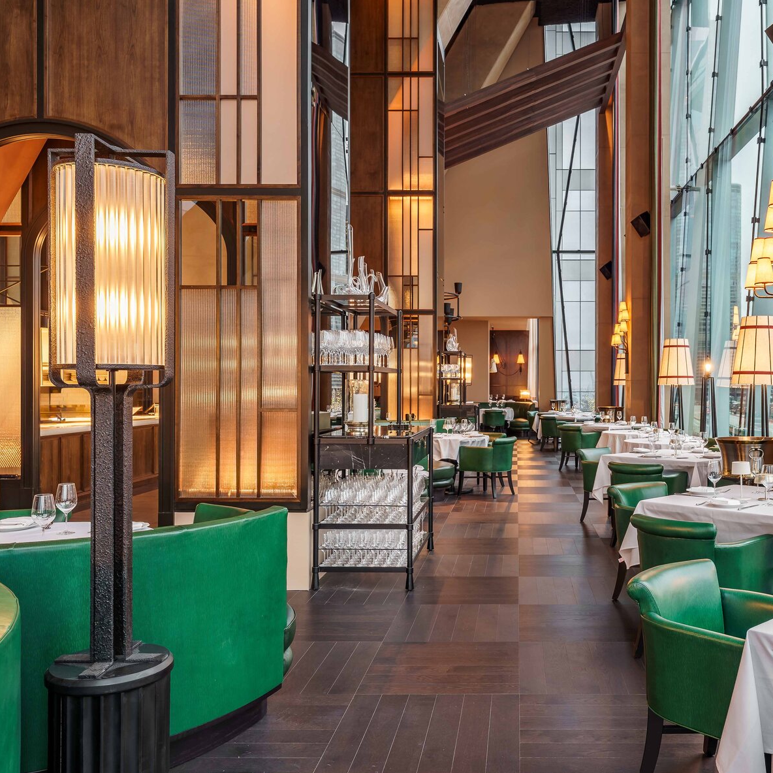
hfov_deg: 52.1
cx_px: 471
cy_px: 390
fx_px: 783
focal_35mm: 31
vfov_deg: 52.5
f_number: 8
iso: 100
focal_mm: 24
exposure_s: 1/3
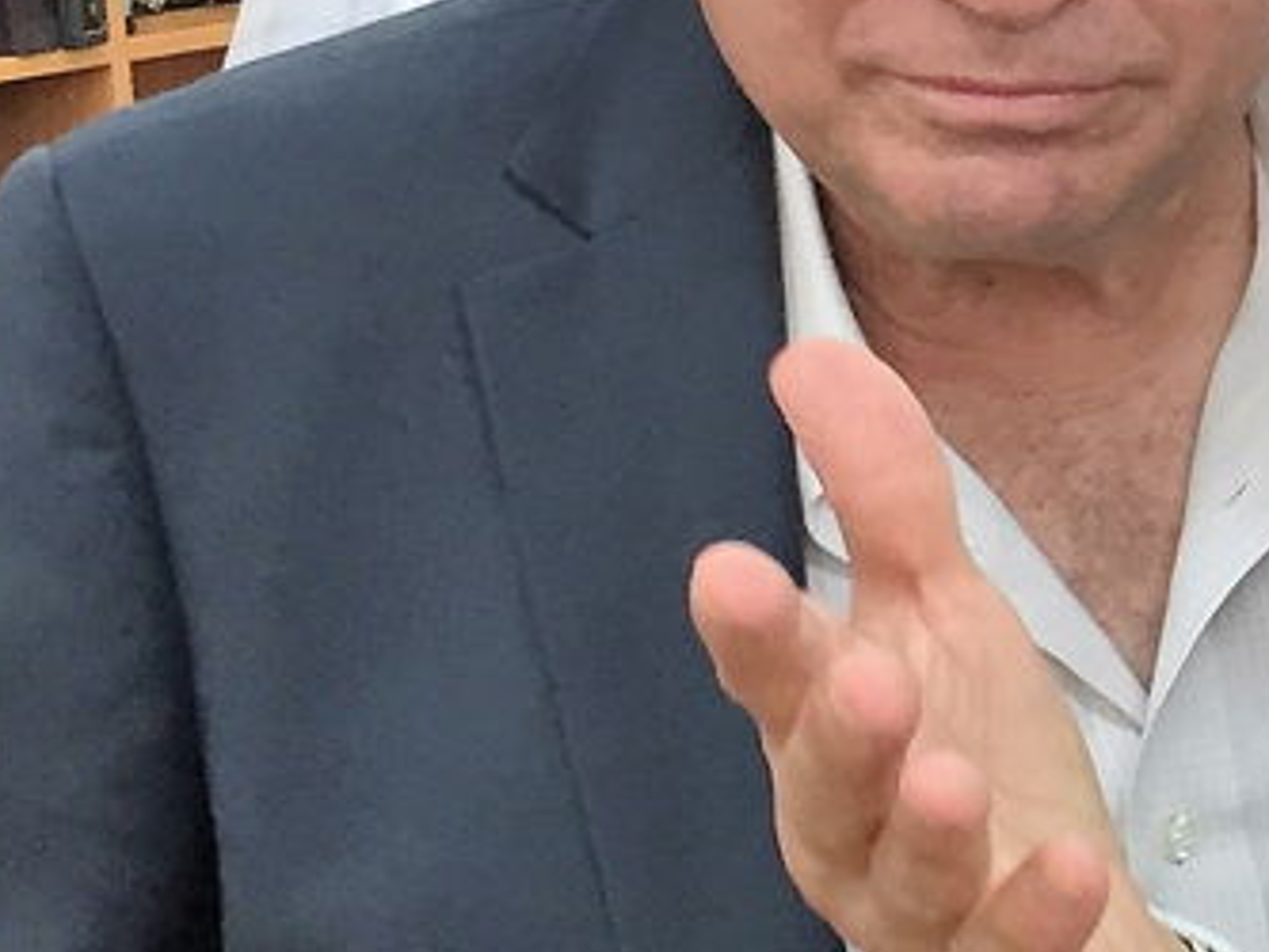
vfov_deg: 12.1
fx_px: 4474
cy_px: 270
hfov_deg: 15.1
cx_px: 1825
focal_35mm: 122
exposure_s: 1/33
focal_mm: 4.15
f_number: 2.2
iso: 64
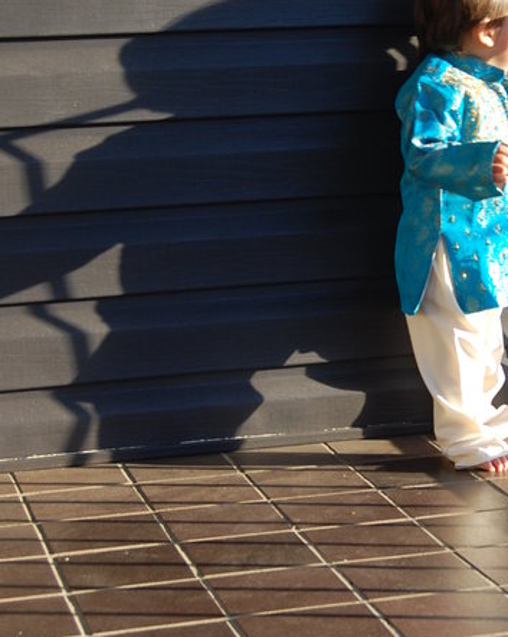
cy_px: 274
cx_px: 455
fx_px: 1902
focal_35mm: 101
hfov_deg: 15.1
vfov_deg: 19.0
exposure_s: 1/160
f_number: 6.3
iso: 200
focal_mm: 31
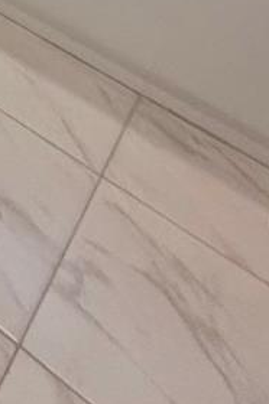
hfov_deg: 15.1
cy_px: -504
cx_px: -192
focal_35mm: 80
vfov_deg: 16.0
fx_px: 899
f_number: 2.2
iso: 160
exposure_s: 1/120
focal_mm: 2.22
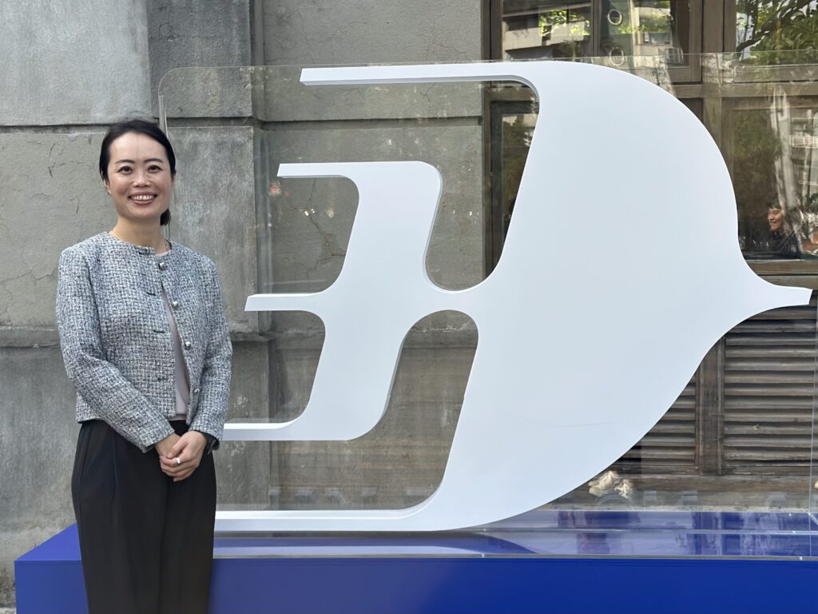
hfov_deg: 39.7
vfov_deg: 30.3
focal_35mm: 48
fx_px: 1134
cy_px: 307
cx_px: 409
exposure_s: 1/919
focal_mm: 6.86
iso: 80
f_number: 1.78
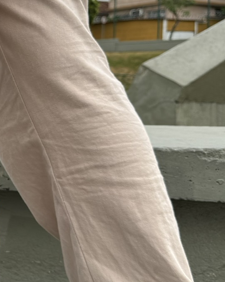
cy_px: 113
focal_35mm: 71
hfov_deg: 19.5
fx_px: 591
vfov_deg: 26.7
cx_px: -83
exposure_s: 1/349
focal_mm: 6.76
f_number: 1.78
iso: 80
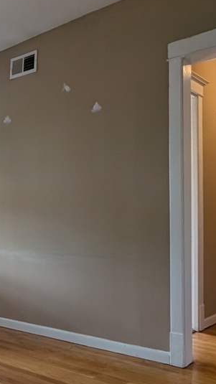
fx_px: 387
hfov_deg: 30.3
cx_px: 39
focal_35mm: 38
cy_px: 228
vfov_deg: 52.5
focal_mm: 1.95
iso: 77
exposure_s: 1/60
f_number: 2.2
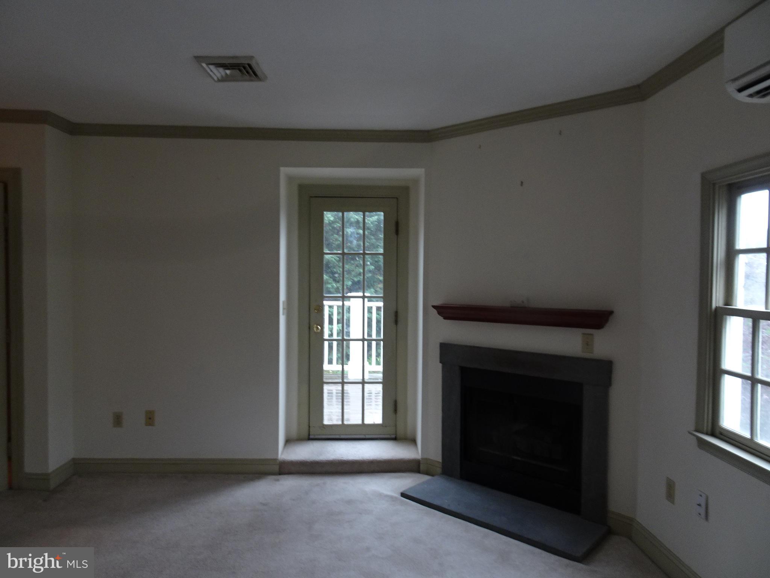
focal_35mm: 24
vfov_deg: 56.8
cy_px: 289
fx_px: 534
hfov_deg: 71.6
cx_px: 385
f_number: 3.5
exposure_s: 1/30
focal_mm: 4.1
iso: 160
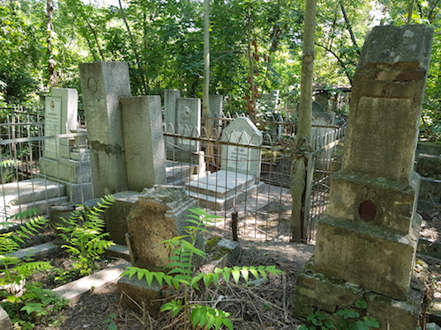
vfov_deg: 53.1
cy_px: 165
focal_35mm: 26
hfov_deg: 67.3
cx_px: 220
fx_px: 331
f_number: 1.7
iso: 50
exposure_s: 1/100
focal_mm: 4.2
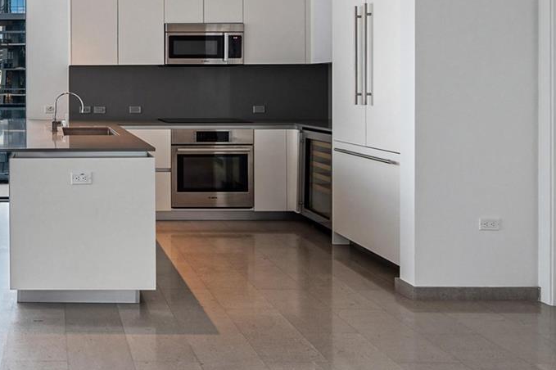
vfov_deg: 38.9
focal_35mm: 33
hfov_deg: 49.5
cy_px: 94
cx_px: 34
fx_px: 509
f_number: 4
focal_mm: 7
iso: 100
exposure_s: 1/50
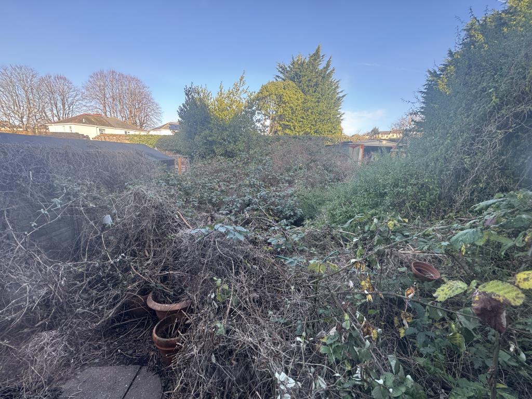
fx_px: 215
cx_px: 266
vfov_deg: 85.7
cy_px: 200
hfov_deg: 102.1
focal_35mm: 14
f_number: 2.2
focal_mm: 2.22
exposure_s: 1/99
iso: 64
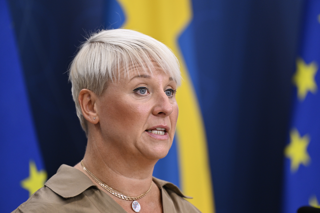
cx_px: 160
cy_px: 106
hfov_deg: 7.4
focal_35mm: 280
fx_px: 2489
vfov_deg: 4.9
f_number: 4
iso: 1250
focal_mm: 280
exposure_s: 1/250
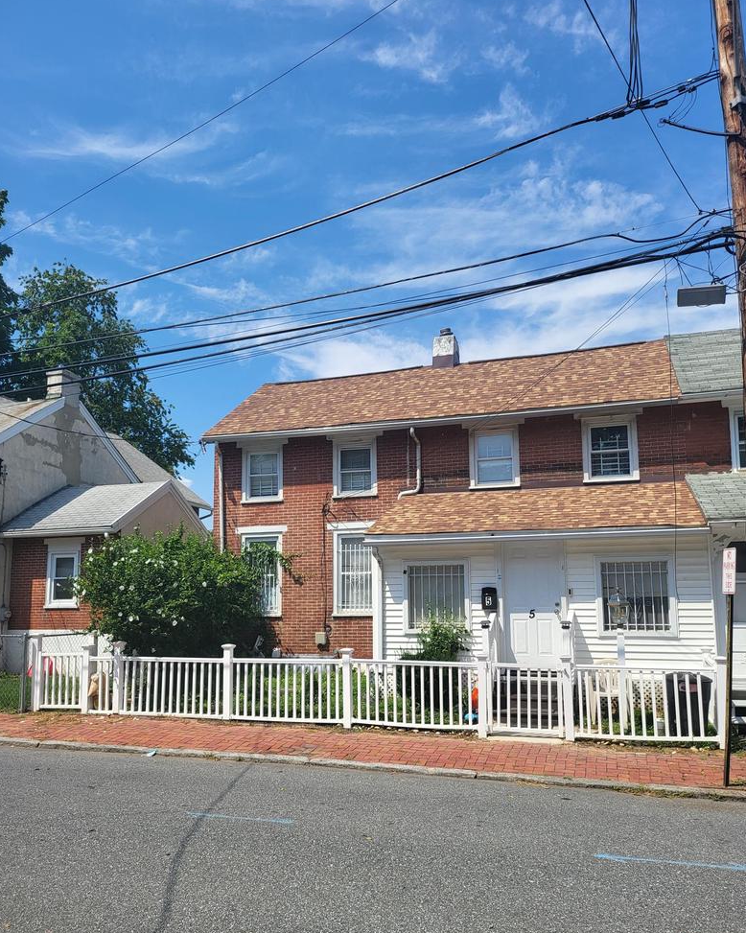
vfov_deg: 65.9
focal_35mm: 26
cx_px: 368
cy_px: 511
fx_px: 718
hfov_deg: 54.9
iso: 40
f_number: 1.8
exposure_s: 1/2614
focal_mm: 5
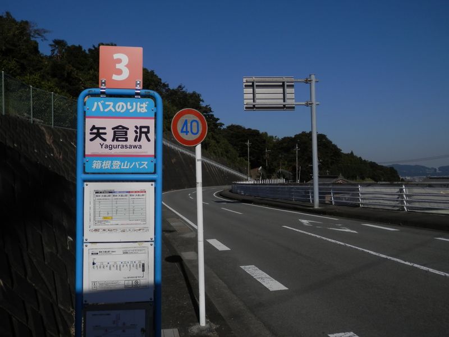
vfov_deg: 42.9
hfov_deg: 55.4
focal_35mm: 33
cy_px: 168
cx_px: 224
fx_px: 428
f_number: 9.7
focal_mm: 6
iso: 80
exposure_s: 1/400
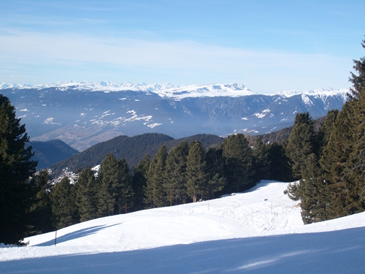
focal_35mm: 61
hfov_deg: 31.7
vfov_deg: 24.0
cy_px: 137
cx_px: 182
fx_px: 643
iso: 80
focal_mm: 10.3
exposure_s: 1/180
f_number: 9.1
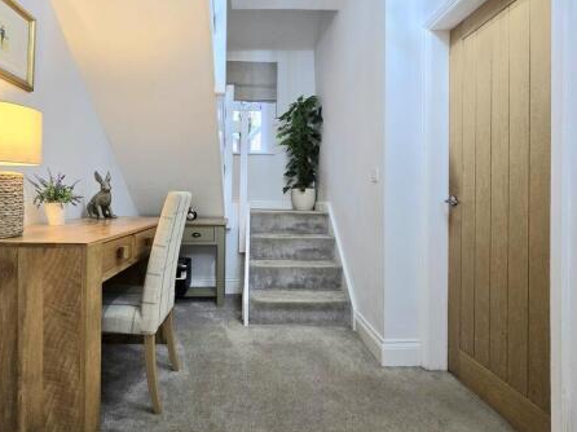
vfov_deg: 74.3
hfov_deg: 90.7
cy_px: 188
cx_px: 256
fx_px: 283
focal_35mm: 17
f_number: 2.2
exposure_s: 1/50.3
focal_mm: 2.2
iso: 250
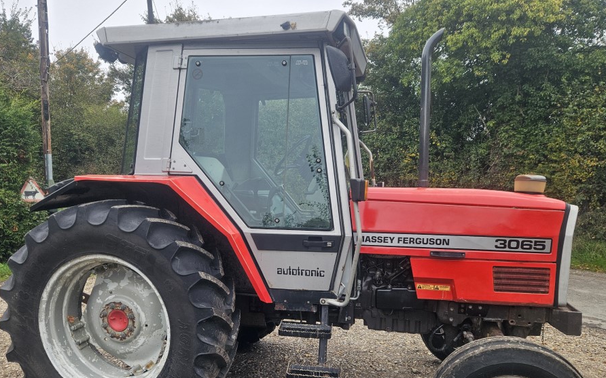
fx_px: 462
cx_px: 291
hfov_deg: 66.5
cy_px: 247
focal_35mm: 28
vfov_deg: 44.0
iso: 100
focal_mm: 5.4
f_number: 1.8
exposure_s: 1/190
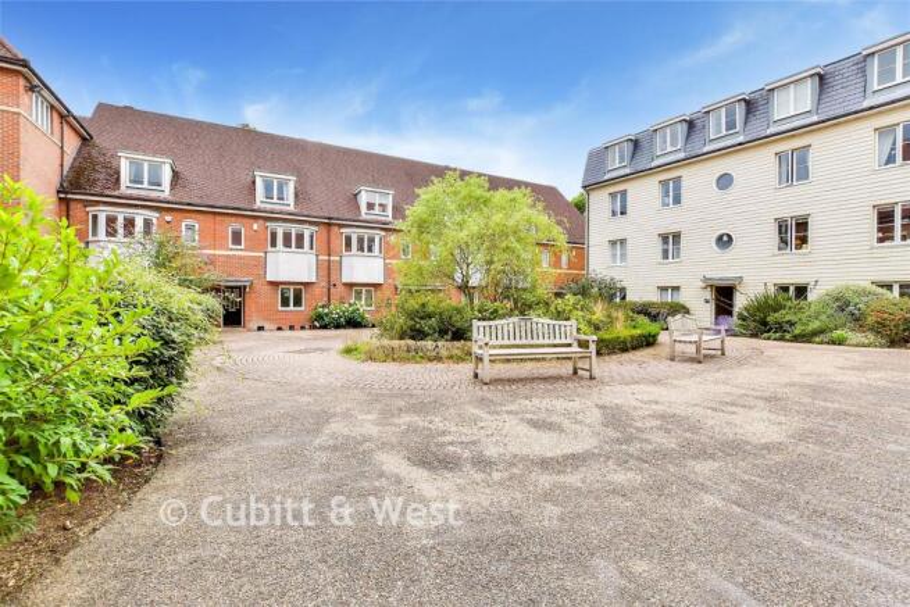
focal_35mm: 15
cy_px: 304
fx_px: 379
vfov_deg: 77.4
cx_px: 455
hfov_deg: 100.4
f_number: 8
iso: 160
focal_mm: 10
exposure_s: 1/80
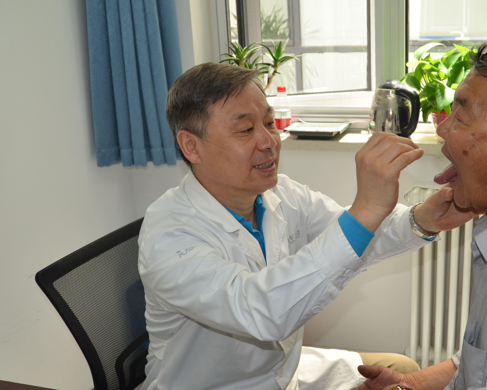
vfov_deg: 34.9
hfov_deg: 41.9
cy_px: 219
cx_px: 351
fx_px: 620
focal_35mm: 43
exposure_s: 1/125
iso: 250
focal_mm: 18
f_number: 3.5
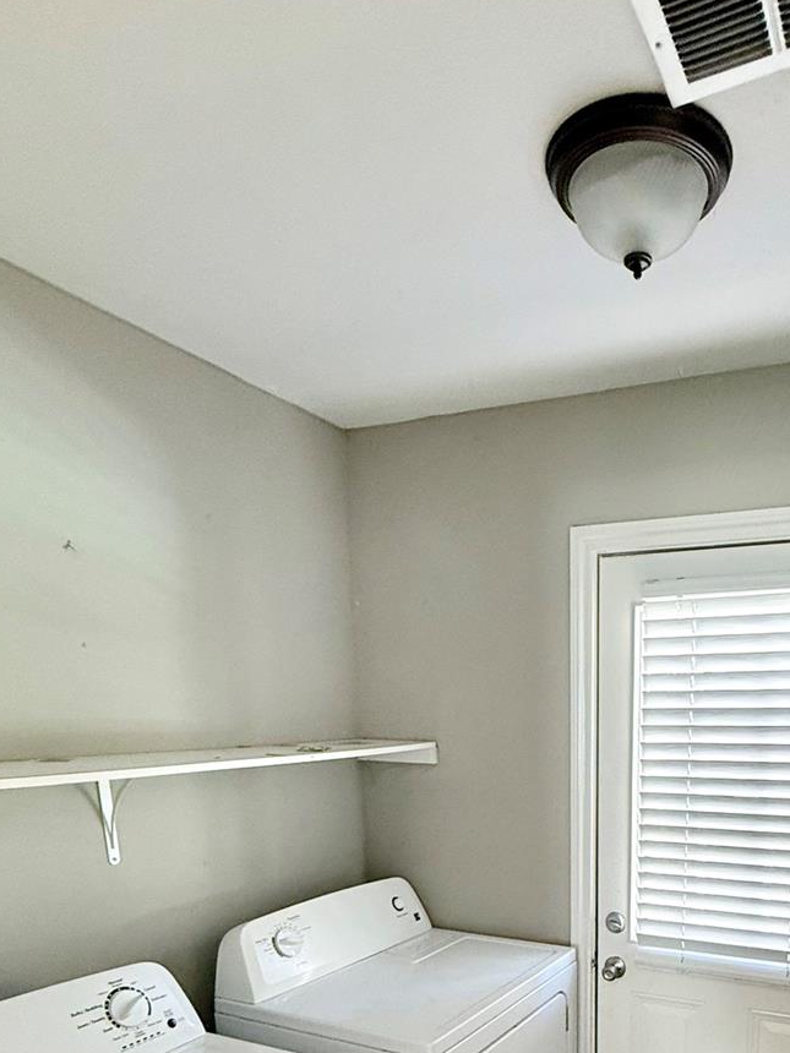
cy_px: 886
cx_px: 596
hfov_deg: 52.4
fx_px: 761
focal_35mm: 25
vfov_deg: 61.7
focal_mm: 2.22
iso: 320
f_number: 2.2
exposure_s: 1/63
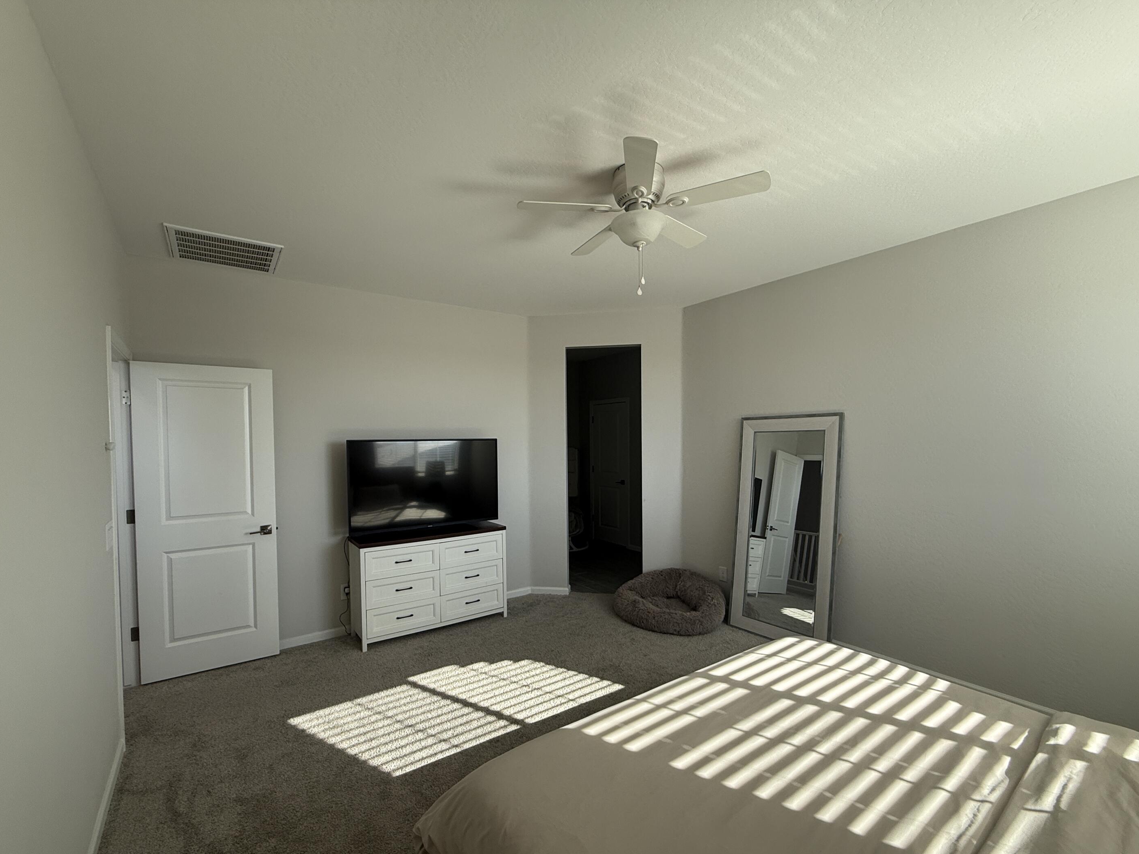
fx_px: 494
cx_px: 561
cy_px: 455
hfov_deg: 98.2
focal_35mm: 15
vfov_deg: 81.6
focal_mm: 2.22
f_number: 2.2
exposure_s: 1/120
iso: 64
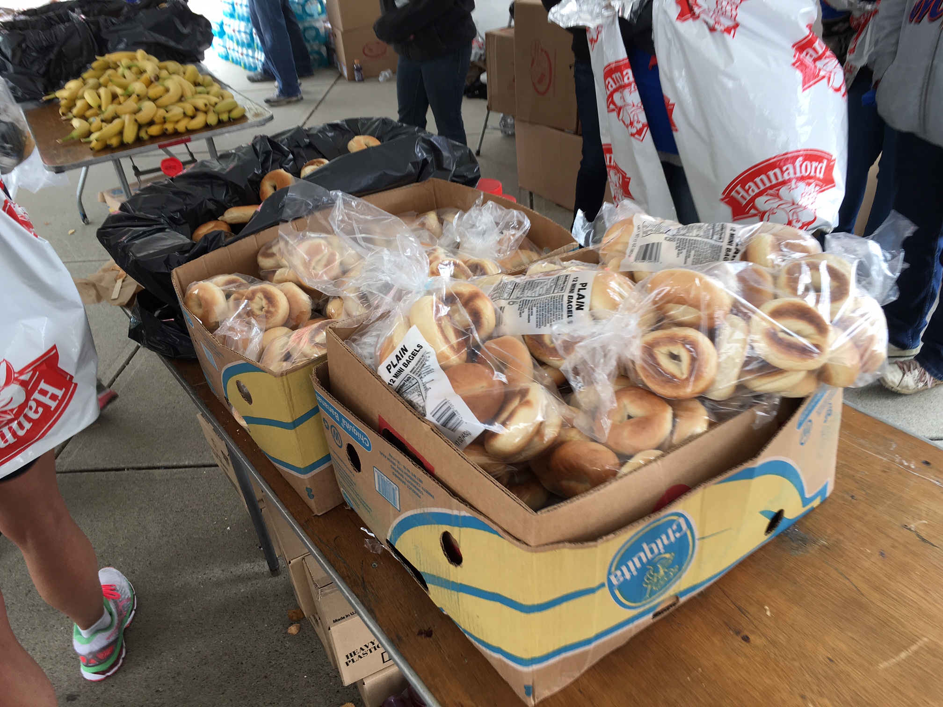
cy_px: 354
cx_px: 472
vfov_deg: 48.2
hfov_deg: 61.7
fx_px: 790
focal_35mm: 29
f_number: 2.2
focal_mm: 4.15
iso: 25
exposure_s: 1/60
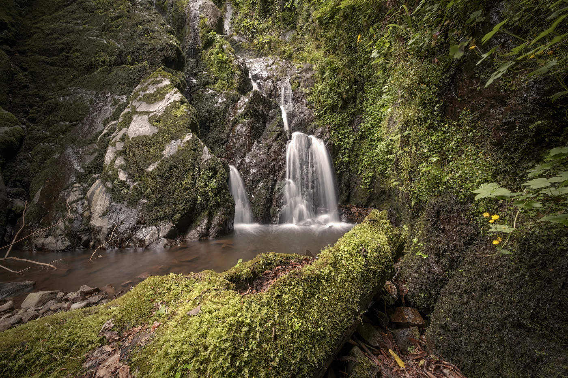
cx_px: 284
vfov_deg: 90.0
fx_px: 189
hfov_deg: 112.6
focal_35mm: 12
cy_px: 189
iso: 160
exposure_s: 1.5
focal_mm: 8
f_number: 16
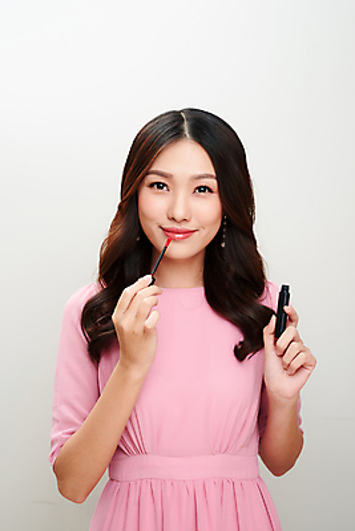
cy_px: 266
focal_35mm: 50
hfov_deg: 27.0
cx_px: 178
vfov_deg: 39.6
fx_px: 739
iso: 100
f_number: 6.3
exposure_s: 1/160
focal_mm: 50
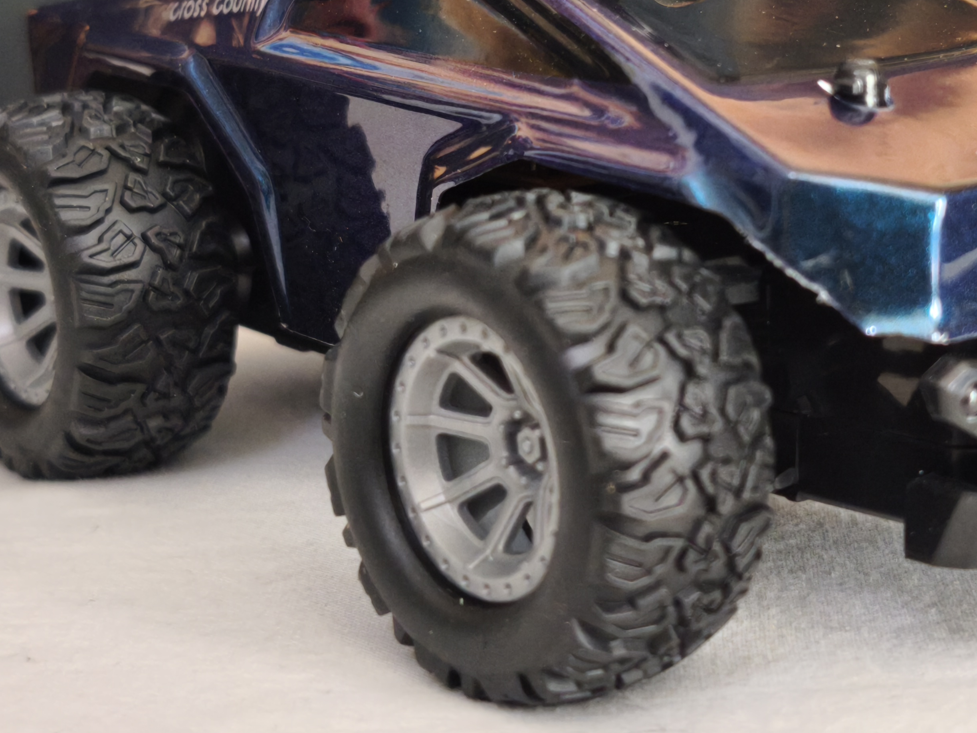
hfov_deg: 25.2
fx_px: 2173
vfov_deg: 19.0
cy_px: 215
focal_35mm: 77
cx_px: 642
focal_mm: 6.57
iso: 500
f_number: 1.6
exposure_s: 1/50
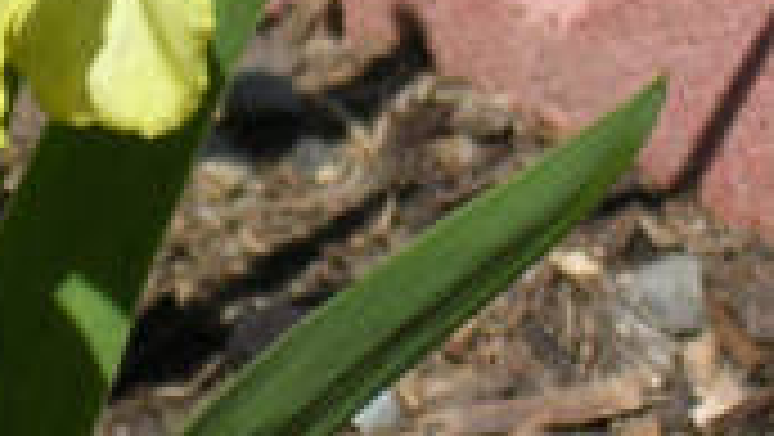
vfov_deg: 3.2
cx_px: 4
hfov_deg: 5.6
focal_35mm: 385
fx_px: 7906
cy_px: 4
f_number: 4.4
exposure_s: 1/447
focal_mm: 14.5
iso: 100
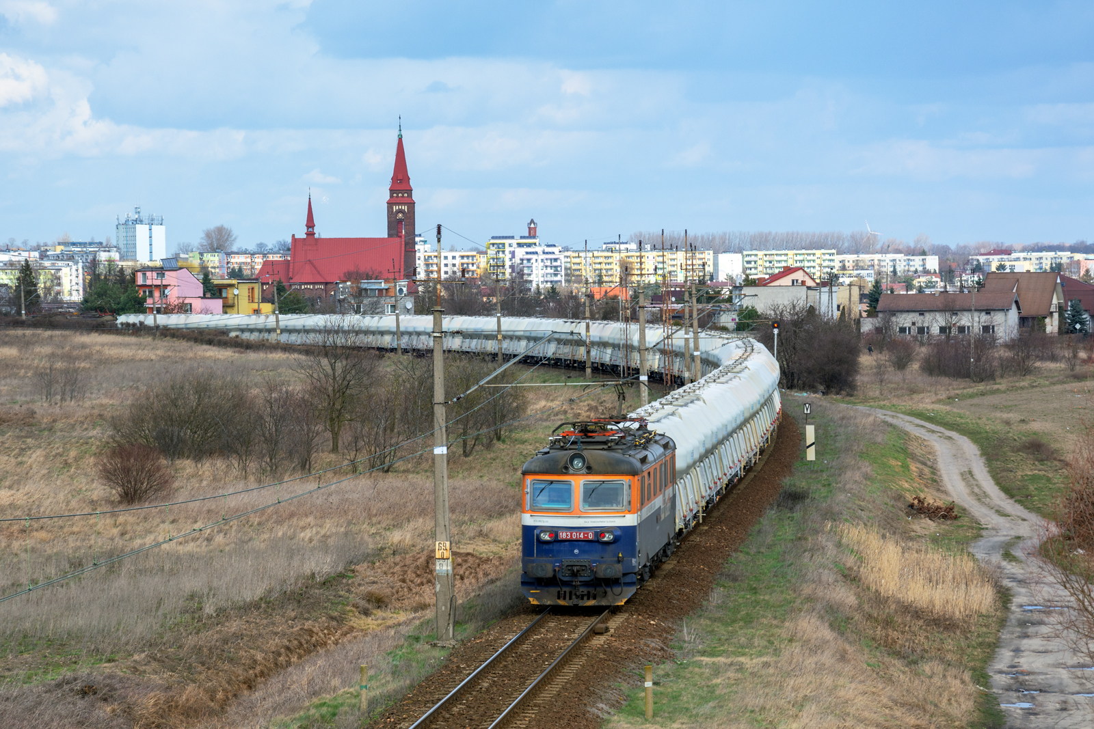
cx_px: 547
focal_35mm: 128
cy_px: 364
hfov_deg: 16.1
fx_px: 3875
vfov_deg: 10.8
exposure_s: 1/400
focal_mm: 85
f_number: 8
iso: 125
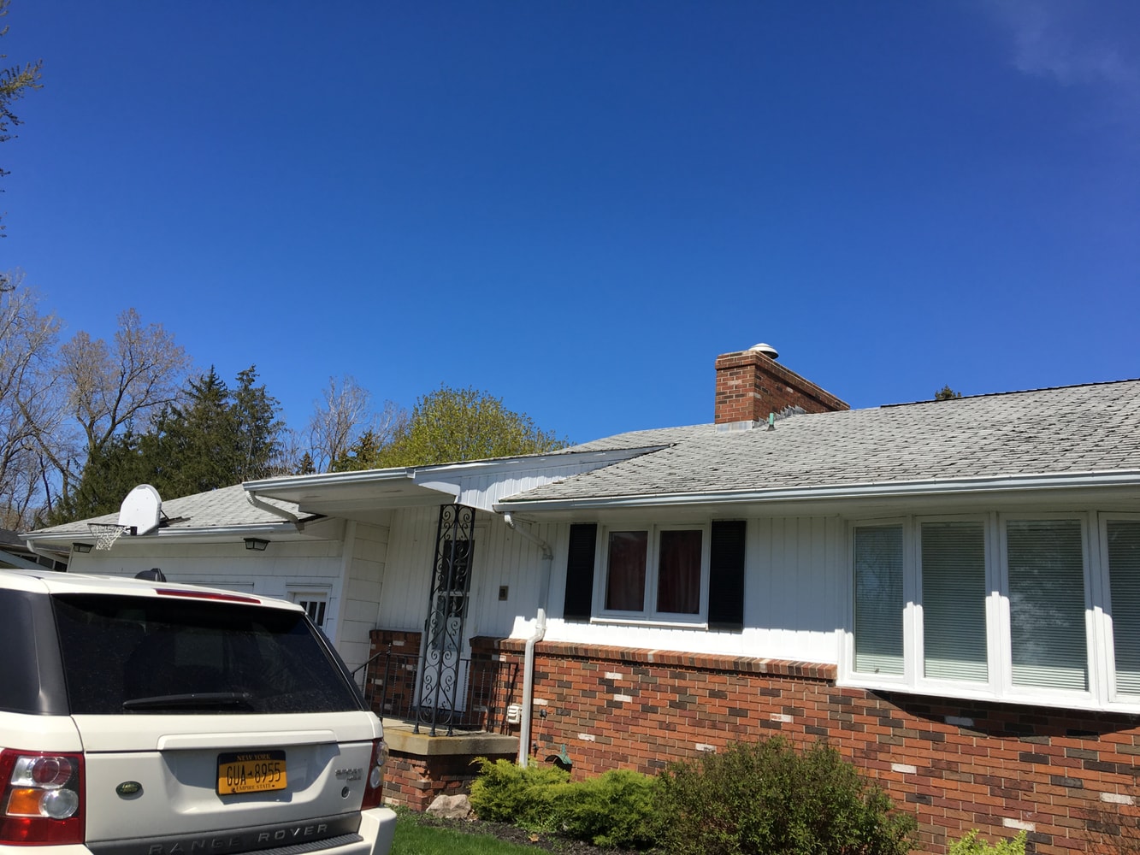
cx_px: 570
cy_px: 428
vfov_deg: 48.2
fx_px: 955
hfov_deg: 61.7
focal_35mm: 29
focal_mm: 4.15
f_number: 2.2
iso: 25
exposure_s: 1/1672
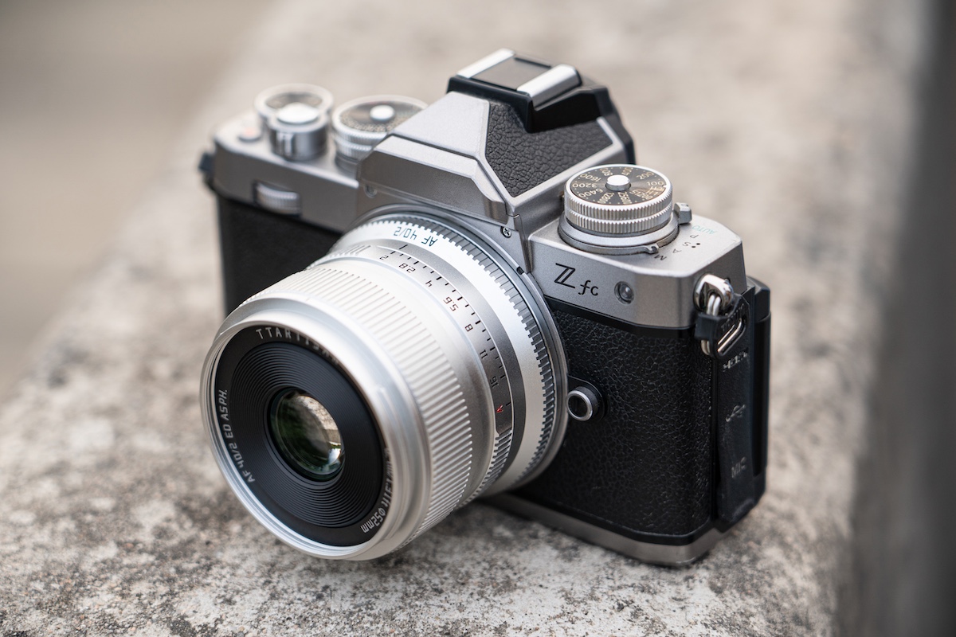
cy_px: 318
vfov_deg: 13.2
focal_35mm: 104
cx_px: 478
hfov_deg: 19.6
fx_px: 2762
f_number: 4
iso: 160
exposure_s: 1/125
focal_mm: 104
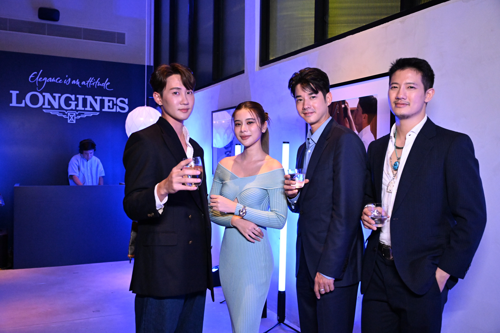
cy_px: 166
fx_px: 472
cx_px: 250
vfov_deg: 38.9
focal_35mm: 34
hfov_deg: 55.8
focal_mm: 34
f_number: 4
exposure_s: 1/80
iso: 8000
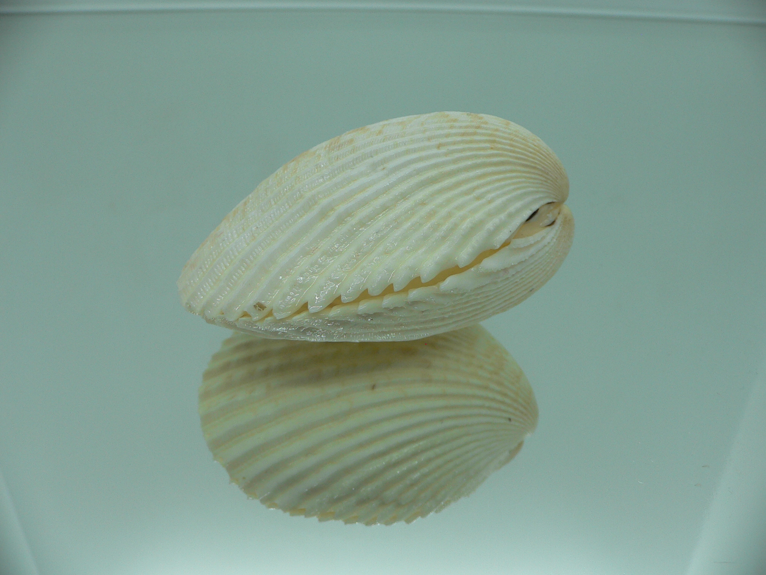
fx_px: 774
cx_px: 383
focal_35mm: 35
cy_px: 288
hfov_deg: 52.6
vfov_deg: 40.7
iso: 80
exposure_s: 1/80
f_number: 2.8
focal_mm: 4.6
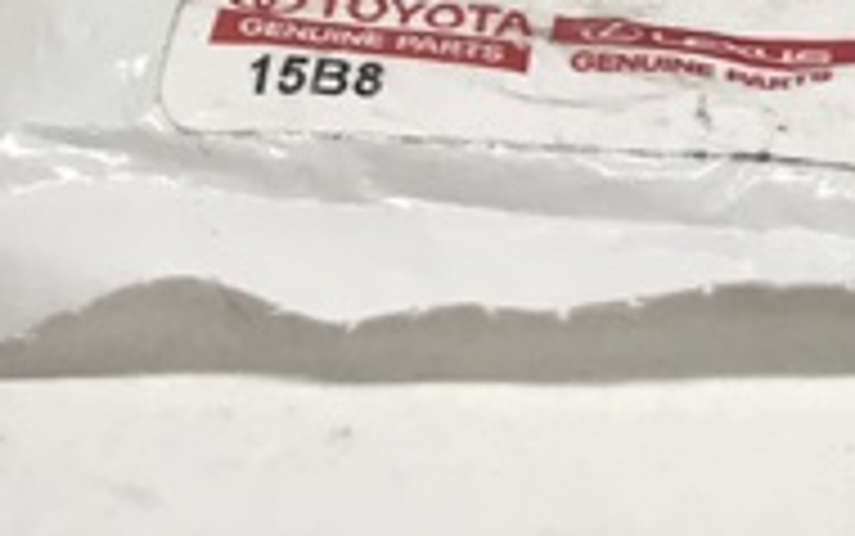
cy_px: -1133
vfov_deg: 8.2
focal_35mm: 133
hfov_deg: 15.3
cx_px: 968
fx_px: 3101
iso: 25
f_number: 1.8
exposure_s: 1/60
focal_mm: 3.99
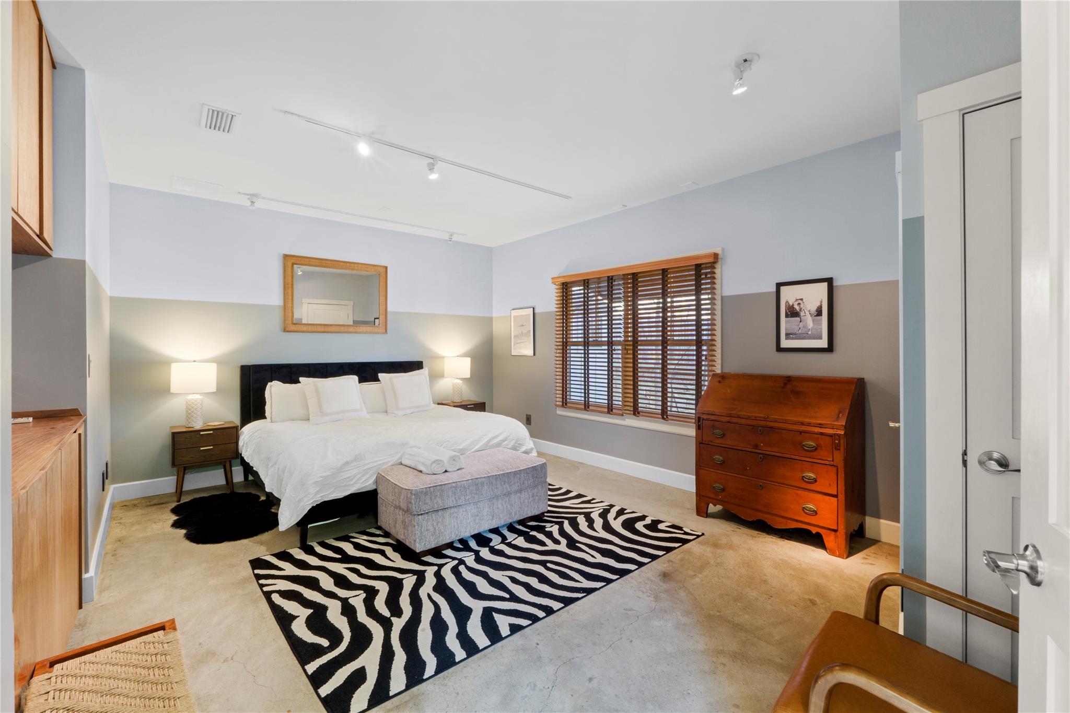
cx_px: 535
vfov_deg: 77.3
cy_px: 356
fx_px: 446
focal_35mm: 15
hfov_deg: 100.4
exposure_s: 5
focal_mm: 10
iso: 250
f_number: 11
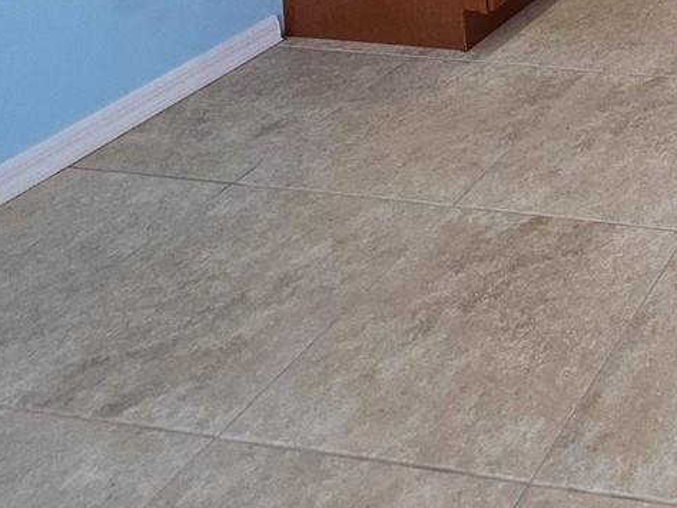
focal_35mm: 44
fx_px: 861
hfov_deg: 29.0
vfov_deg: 23.4
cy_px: -325
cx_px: 989
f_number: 1.9
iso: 80
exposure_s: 1/60
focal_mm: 2.2
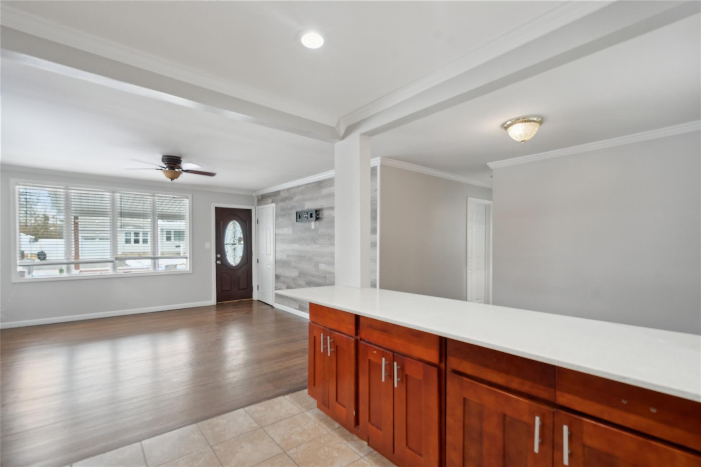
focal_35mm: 16
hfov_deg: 96.7
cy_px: 234
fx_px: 312
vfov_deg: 73.7
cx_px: 350
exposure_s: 1/50
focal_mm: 16
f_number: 6.3
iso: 800
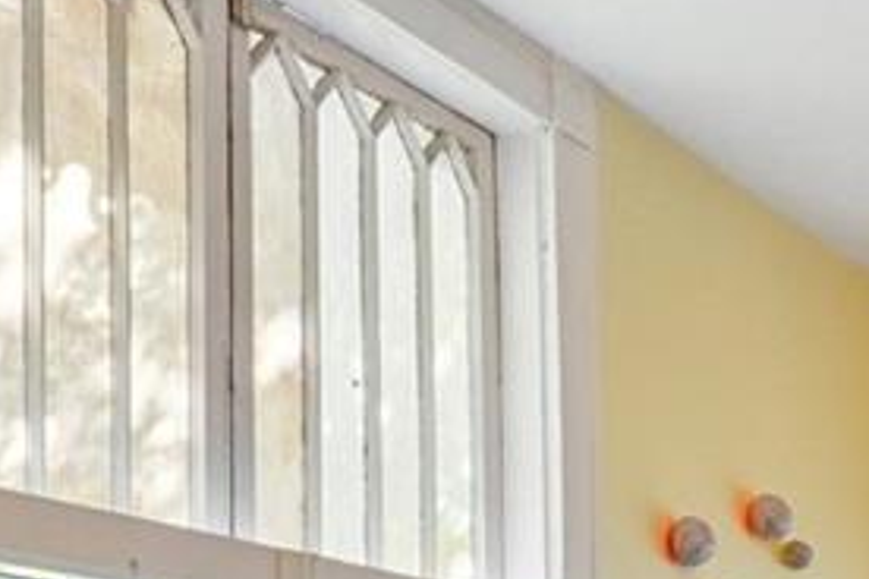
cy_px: 832
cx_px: 1275
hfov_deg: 25.0
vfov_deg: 19.2
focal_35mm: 63
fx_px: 1521
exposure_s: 1/10
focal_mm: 17
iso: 800
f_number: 11
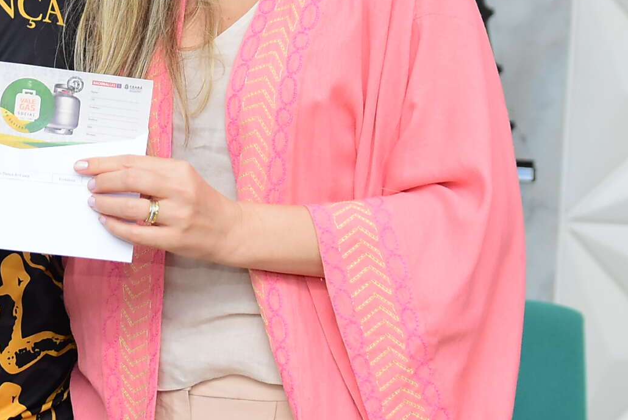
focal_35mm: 164
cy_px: 16
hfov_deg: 12.4
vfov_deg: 8.4
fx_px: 2864
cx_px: 19
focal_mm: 44
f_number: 3.5
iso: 1600
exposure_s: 1/160
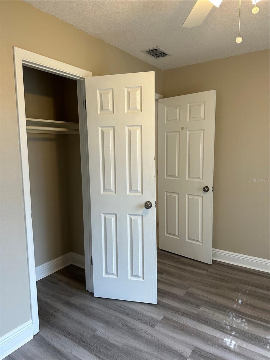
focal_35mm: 24
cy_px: 180
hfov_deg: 56.8
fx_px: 250
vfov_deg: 71.6
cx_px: 135
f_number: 1.78
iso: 125
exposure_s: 1/120
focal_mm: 6.86
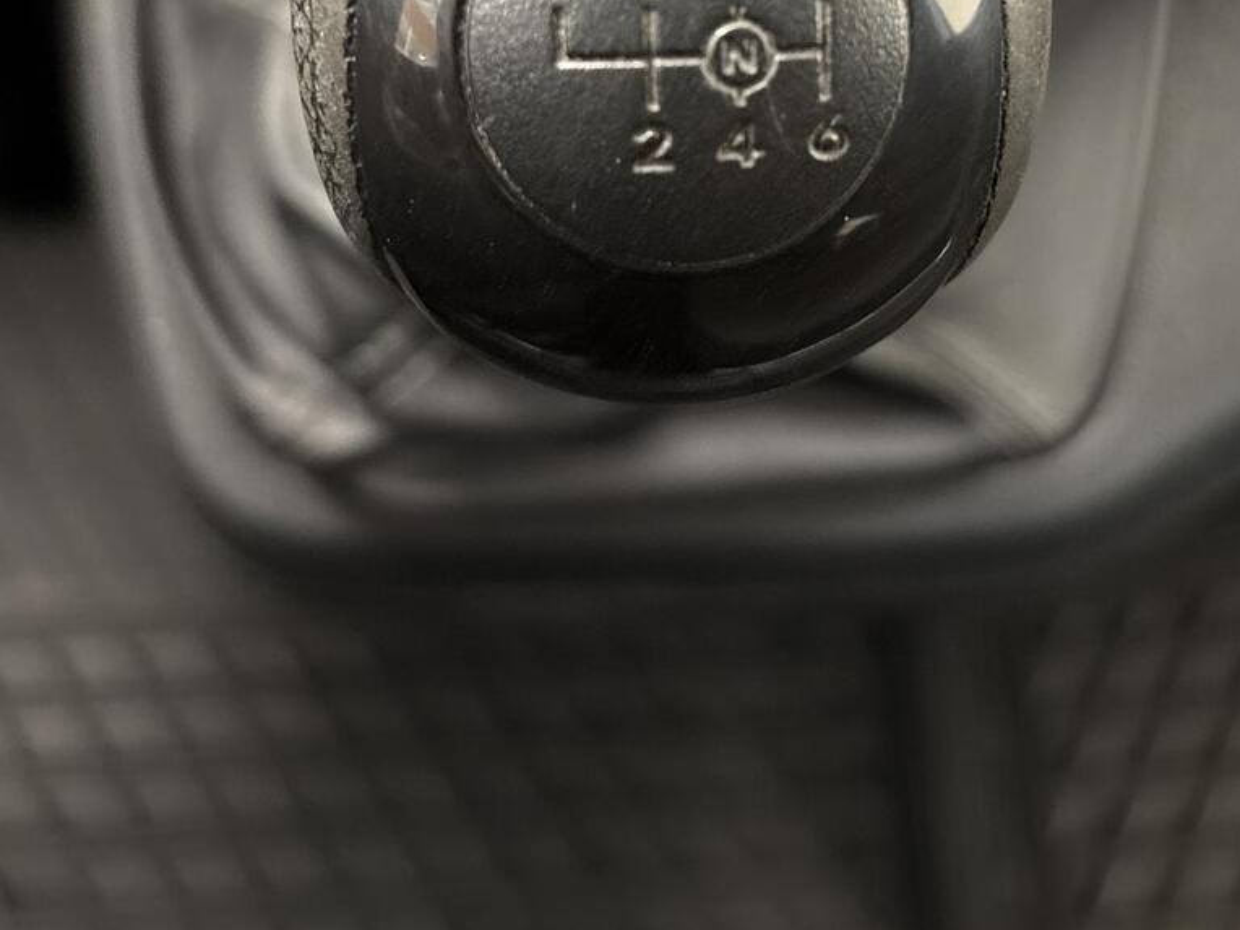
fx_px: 1755
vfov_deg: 28.5
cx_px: 751
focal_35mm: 49
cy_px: 84
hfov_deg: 38.7
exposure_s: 1/30
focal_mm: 5.96
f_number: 1.6
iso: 640
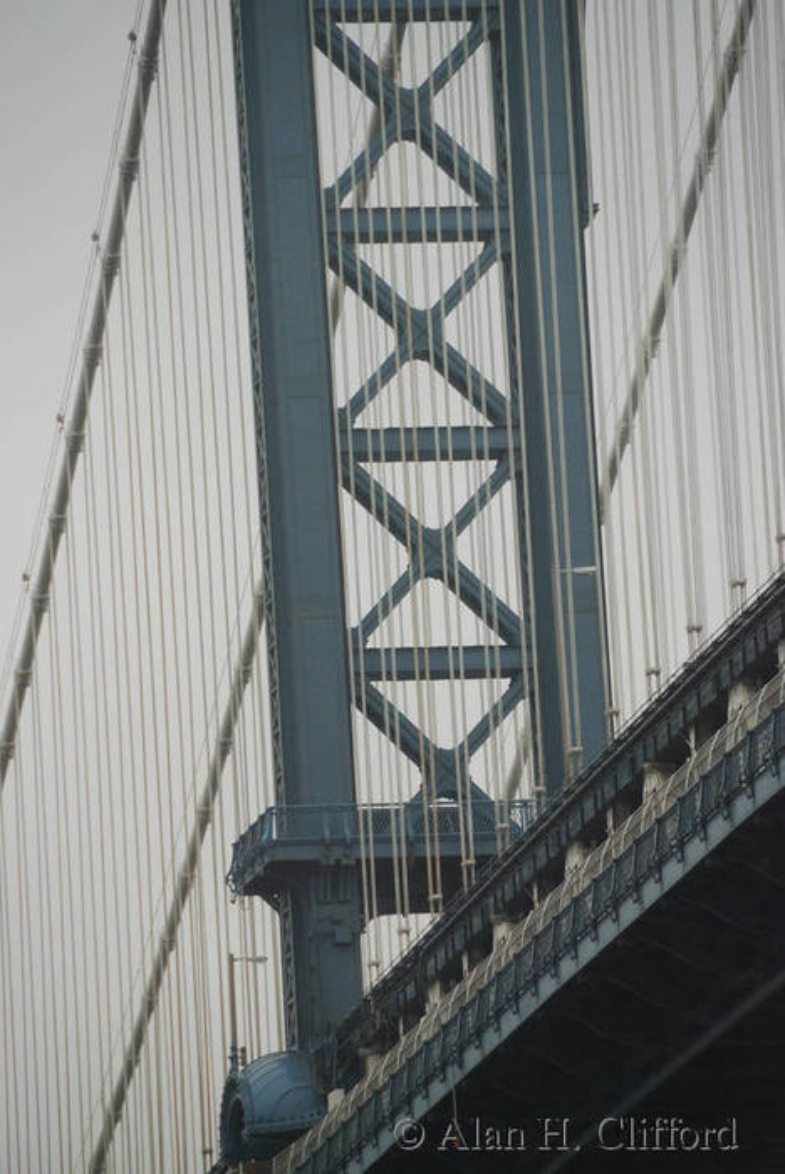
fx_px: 9792
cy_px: 587
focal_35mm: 300
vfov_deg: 6.9
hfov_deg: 4.6
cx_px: 392
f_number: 5.6
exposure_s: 1/500
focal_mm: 200
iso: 900
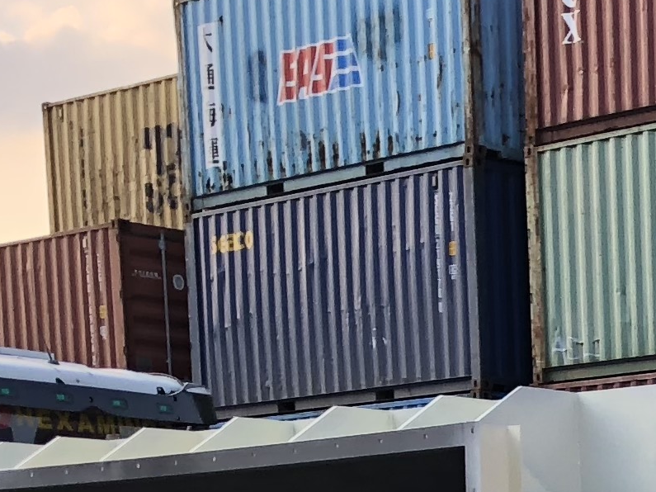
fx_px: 2691
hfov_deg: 12.4
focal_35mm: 142
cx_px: 1283
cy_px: 1091
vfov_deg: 9.5
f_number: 1.8
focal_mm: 3.99
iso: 20
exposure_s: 1/324
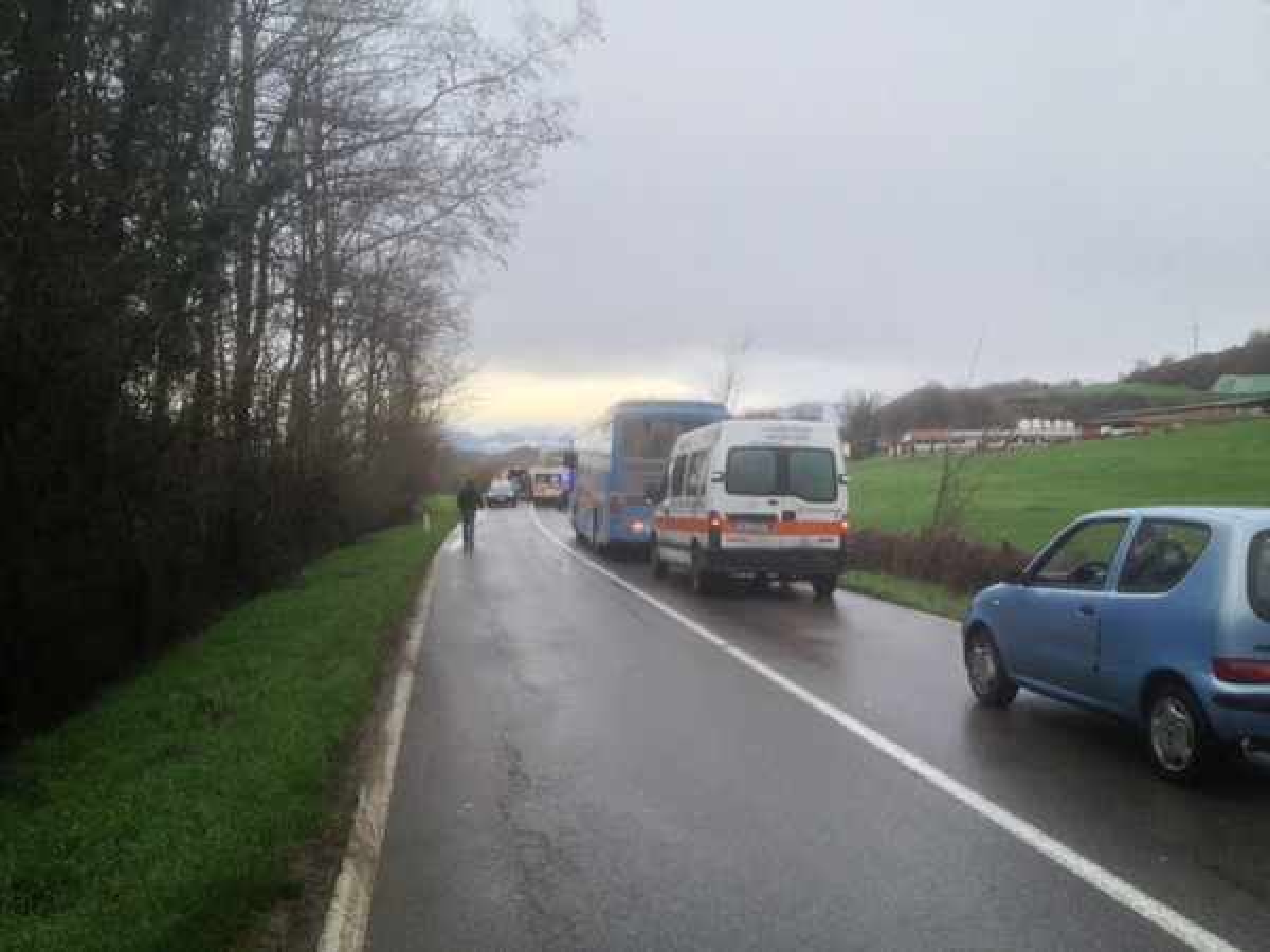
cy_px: 476
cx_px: 635
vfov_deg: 40.7
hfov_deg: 52.6
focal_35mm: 35
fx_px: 1284
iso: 50
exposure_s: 1/305
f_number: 2.4
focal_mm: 4.28
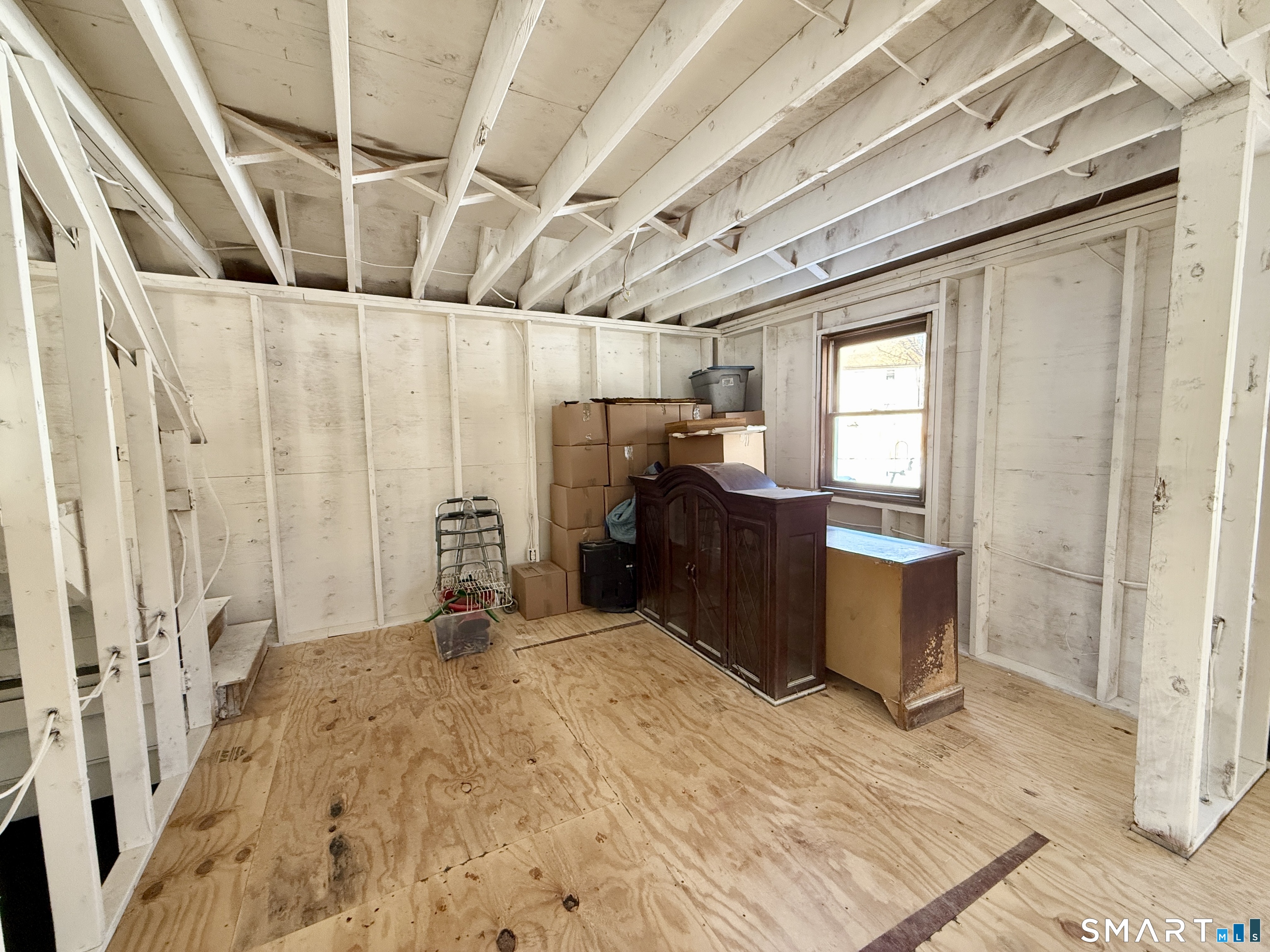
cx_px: 635
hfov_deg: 102.1
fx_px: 514
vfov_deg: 85.7
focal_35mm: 14
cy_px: 476
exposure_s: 1/99
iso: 250
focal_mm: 2.22
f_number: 2.2
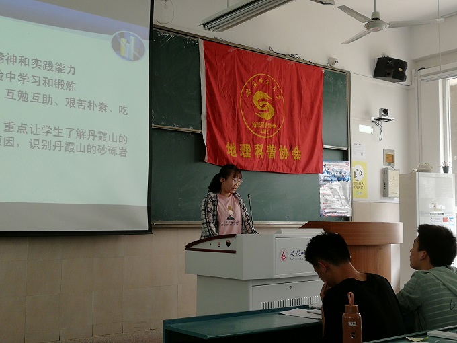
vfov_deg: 34.3
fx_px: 554
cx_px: 228
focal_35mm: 42
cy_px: 172
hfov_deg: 44.8
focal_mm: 3.95
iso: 160
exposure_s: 1/40
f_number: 2.2
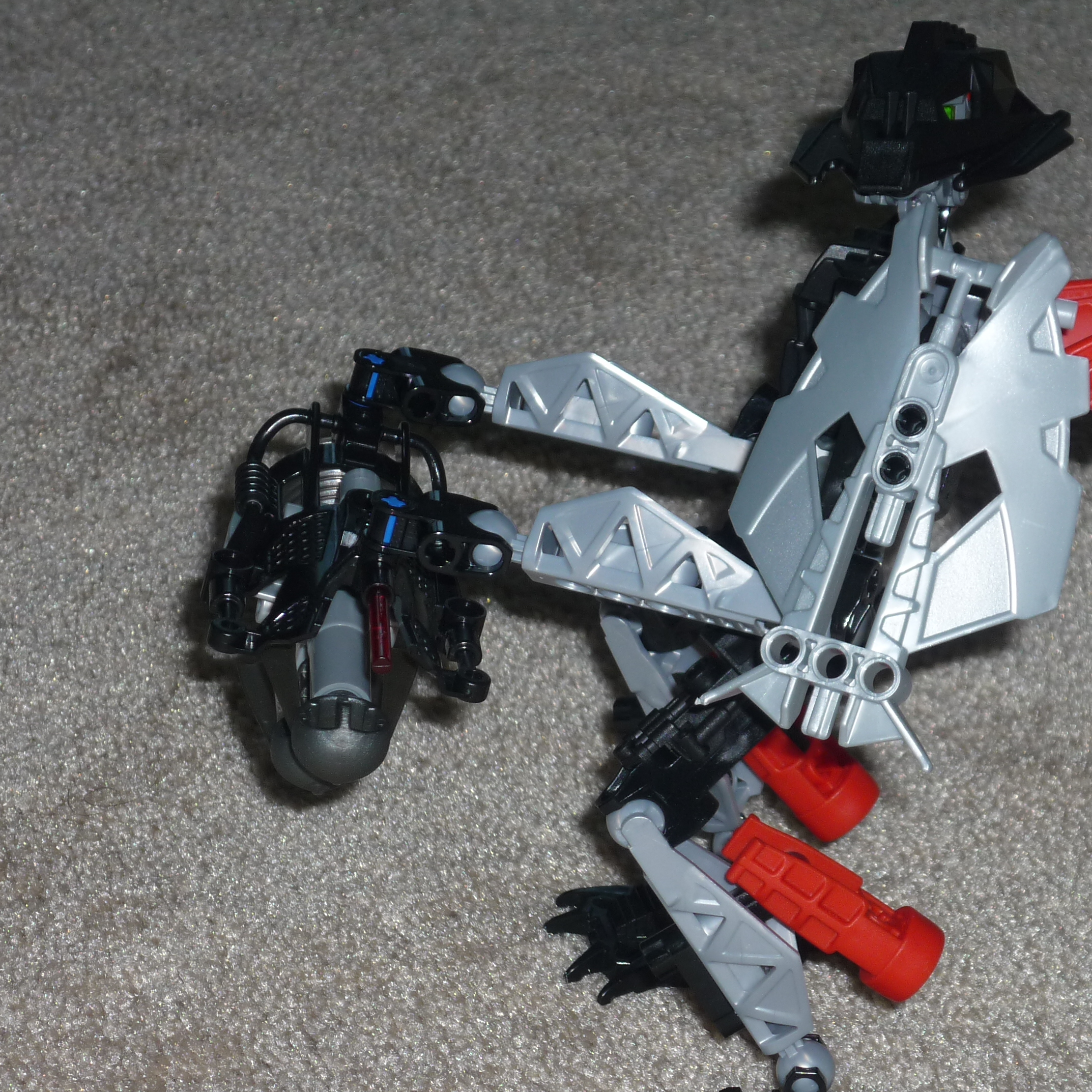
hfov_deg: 13.9
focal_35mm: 125
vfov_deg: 14.0
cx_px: 786
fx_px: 4461
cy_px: 614
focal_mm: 15.3
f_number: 4.8
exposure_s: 1/60
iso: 100
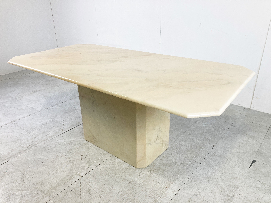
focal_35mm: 28
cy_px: 102
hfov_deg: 63.4
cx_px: 136
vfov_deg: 49.7
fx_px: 219
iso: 40
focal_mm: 3.99
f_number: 1.8
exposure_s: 1/100
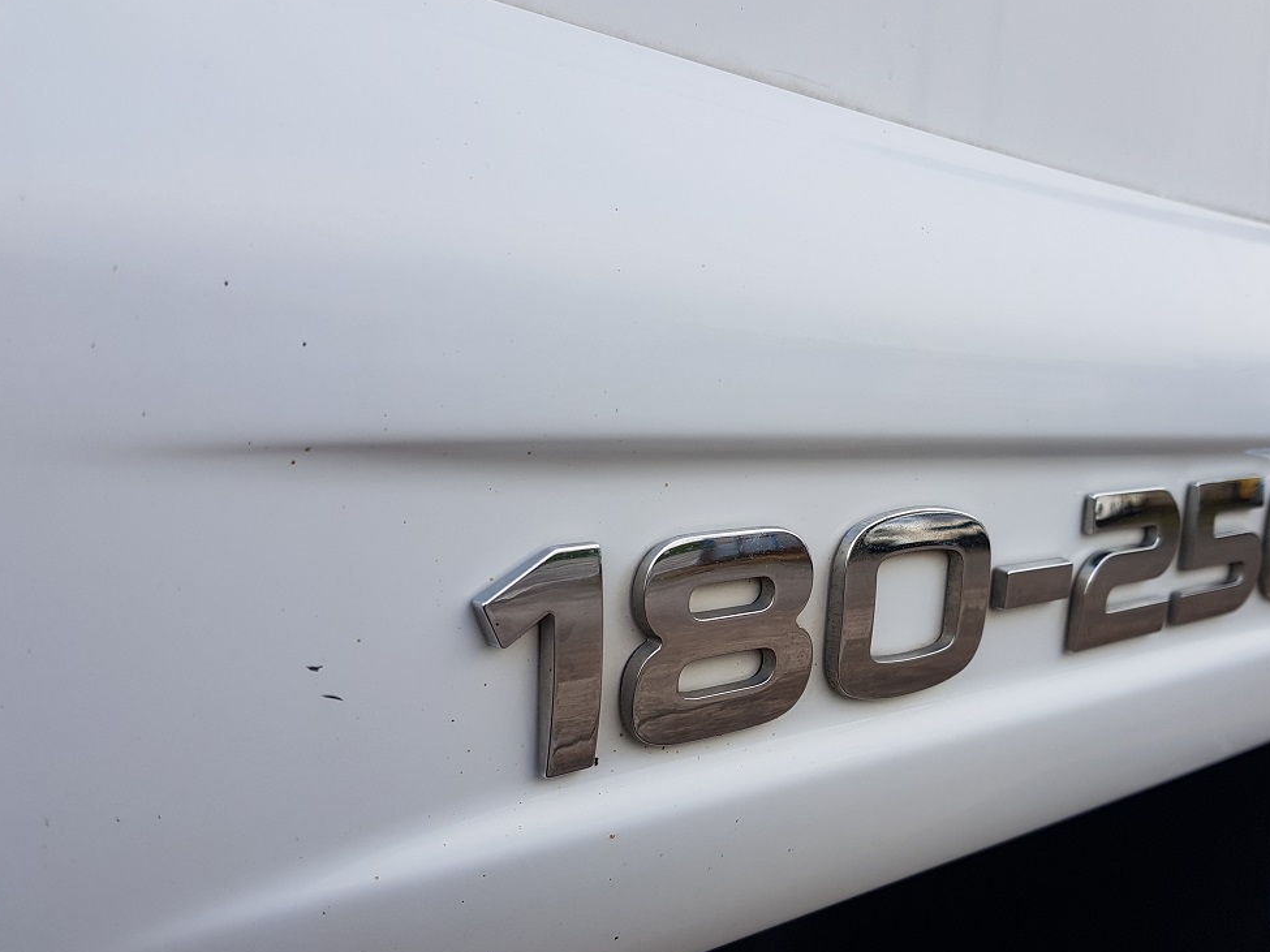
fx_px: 1174
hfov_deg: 56.4
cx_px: 766
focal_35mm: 32
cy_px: 568
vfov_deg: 43.9
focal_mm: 4.2
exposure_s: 1/469
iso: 40
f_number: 1.7
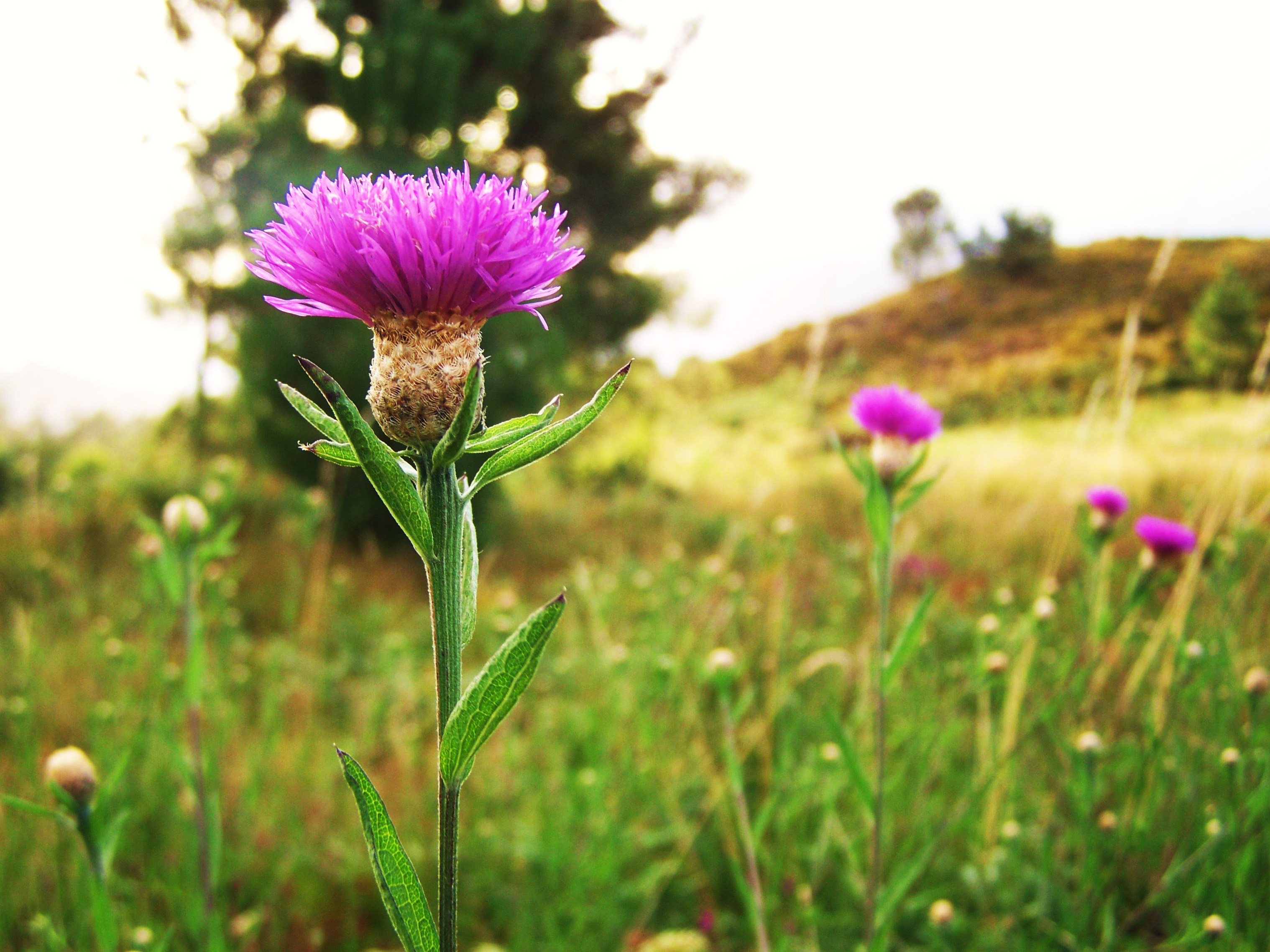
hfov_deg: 49.0
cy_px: 476
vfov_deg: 37.7
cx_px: 635
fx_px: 1394
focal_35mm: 38
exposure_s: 1/80
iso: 64
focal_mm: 6.3
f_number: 2.8
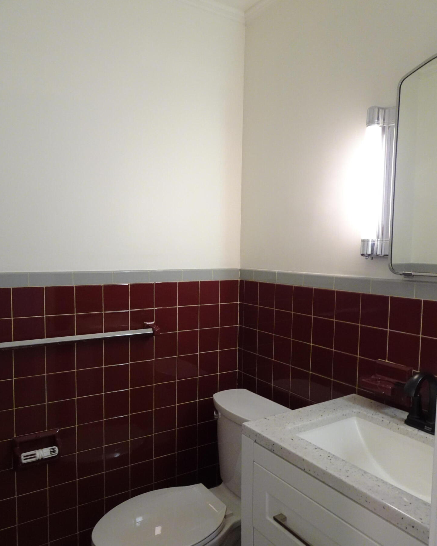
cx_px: 210
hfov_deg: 54.9
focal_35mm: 26
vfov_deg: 66.0
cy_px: 287
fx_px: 420
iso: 400
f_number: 3.5
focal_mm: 4.25
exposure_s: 1/30
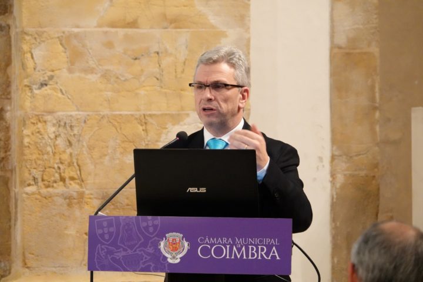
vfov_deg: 5.6
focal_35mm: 247
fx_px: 2902
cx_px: 212
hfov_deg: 8.3
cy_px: 141
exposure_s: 1/80
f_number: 4
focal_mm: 90.45
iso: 3200
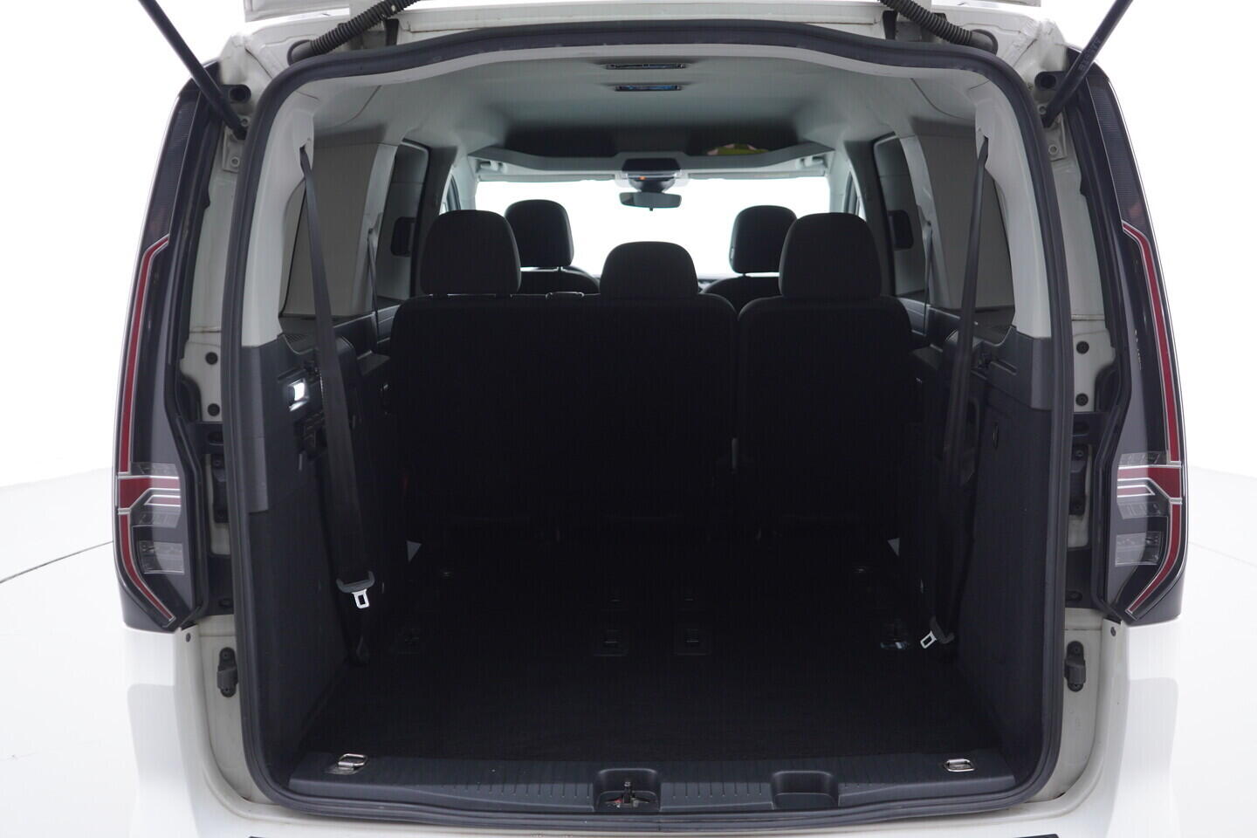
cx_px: 628
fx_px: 1257
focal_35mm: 36
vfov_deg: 36.9
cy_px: 419
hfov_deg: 53.1
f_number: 2.8
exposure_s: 1/40
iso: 160
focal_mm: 24
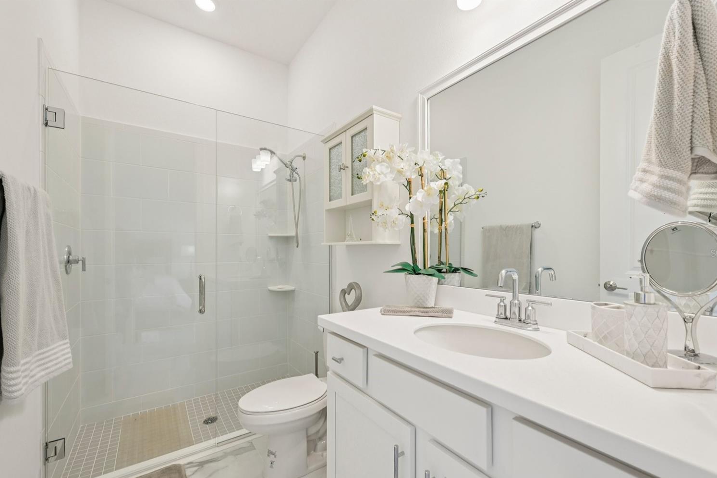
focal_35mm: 15
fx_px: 299
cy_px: 253
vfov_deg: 77.2
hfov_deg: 100.4
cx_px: 369
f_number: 8
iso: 400
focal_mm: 14
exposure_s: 1/30
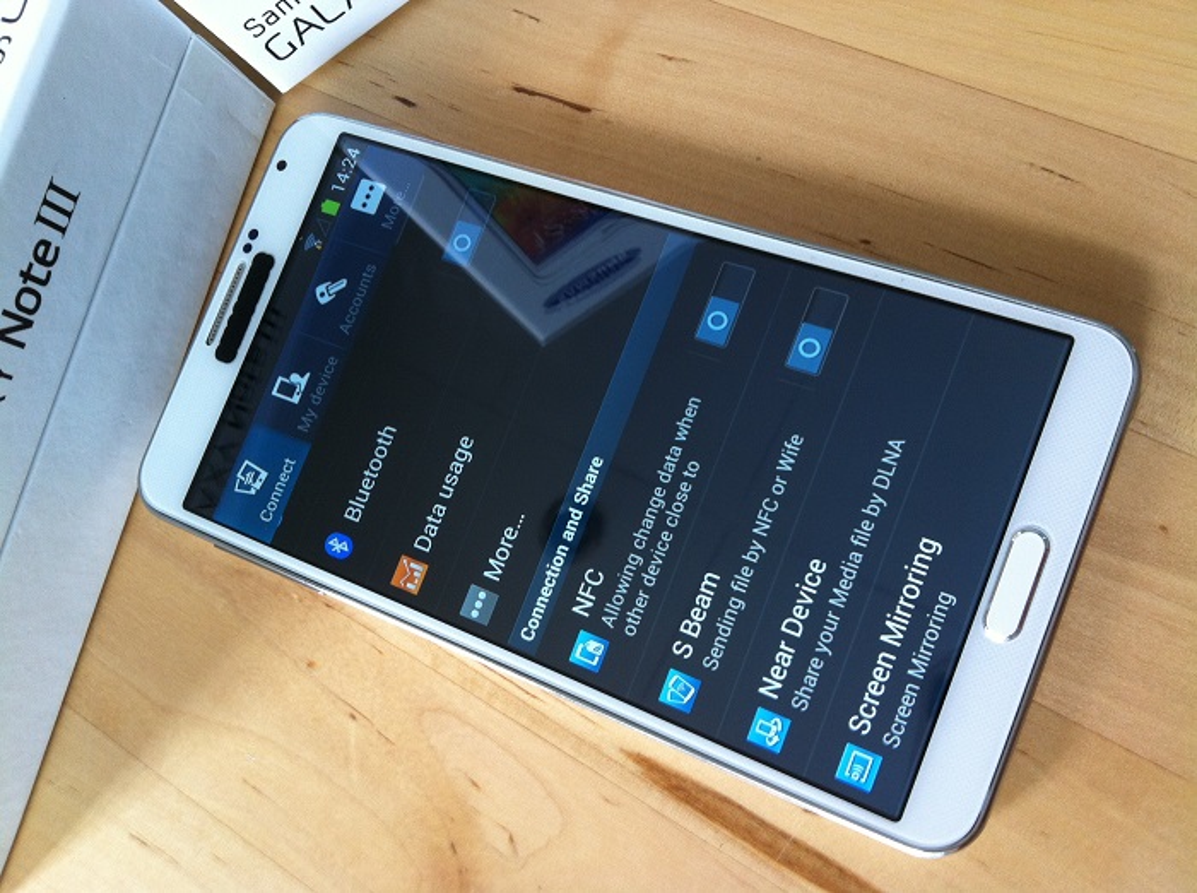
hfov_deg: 52.7
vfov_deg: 40.6
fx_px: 1208
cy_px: 446
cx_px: 598
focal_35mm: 35
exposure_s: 1/20
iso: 80
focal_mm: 3.85
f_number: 2.8
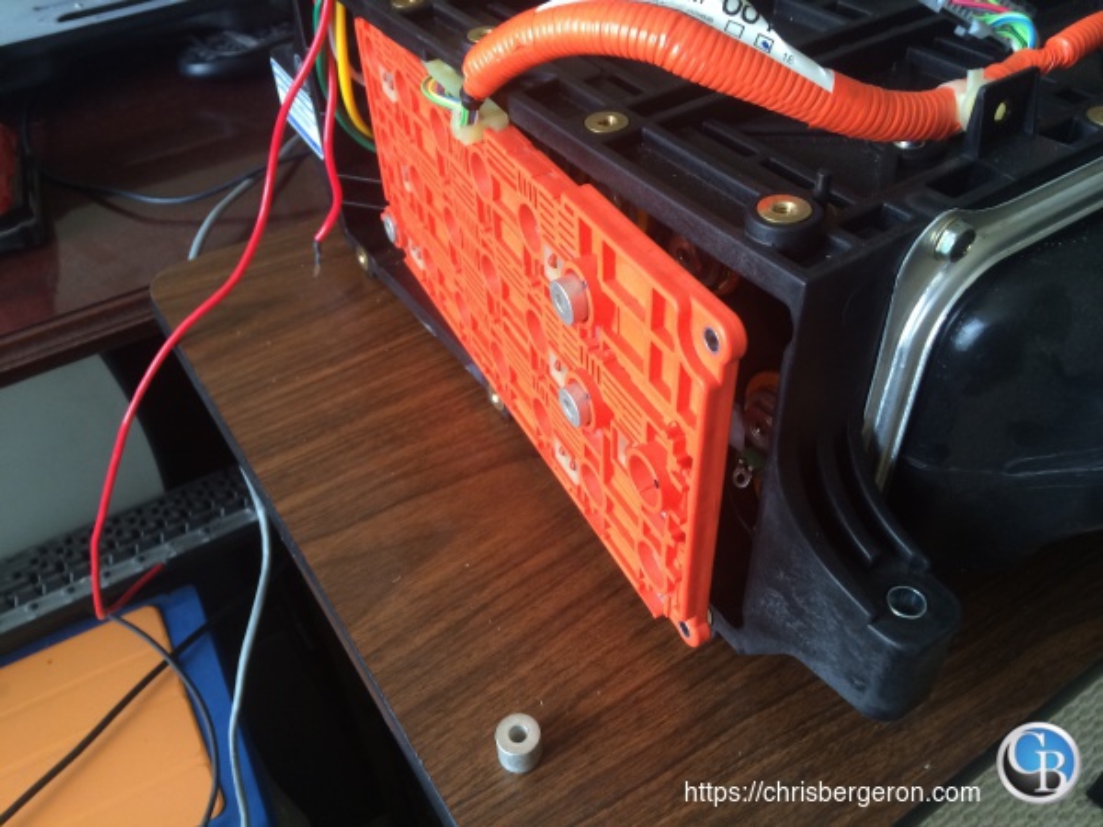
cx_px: 552
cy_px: 414
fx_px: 956
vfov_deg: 46.8
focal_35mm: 30
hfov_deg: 60.0
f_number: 2.2
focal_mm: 4.12
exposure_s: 1/30
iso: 80
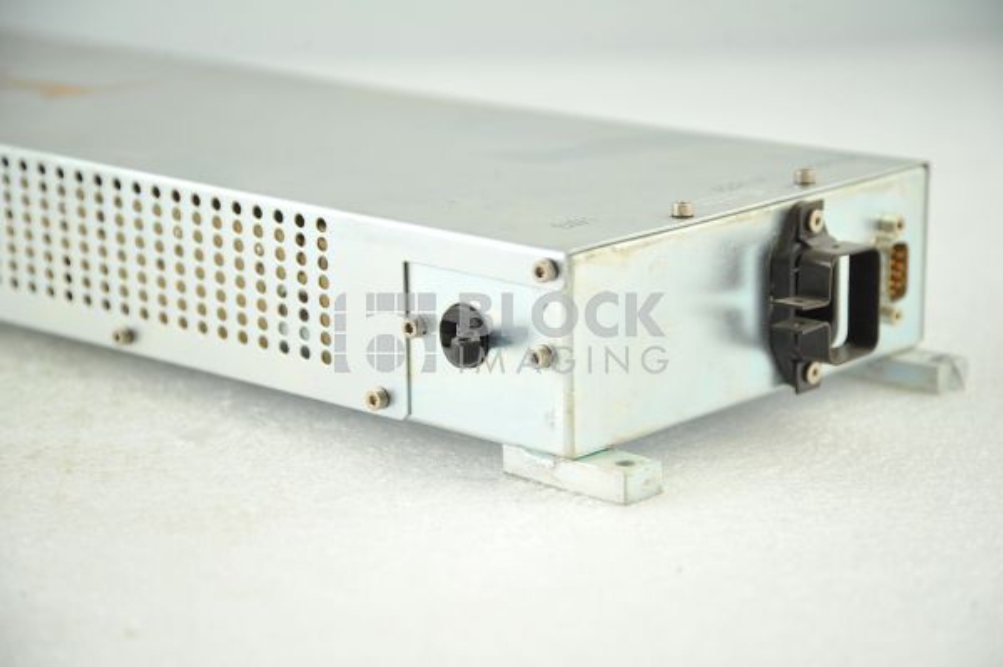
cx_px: 502
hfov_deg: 20.0
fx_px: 2839
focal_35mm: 102
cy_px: 334
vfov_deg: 13.4
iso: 800
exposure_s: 1/125
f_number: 6.3
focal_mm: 102
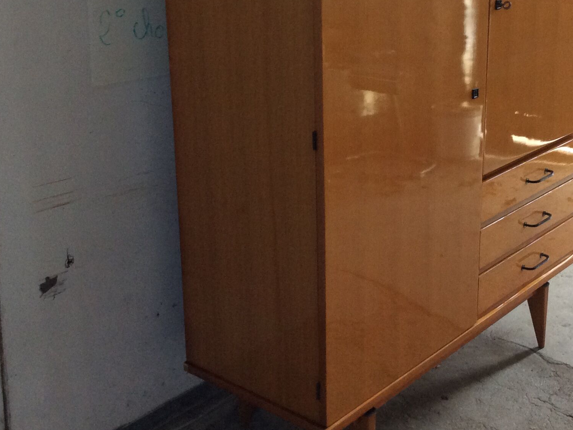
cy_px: 133
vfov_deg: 26.4
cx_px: 349
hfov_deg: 34.8
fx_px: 910
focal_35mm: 55
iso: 125
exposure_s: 1/25
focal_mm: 3.3
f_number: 2.4
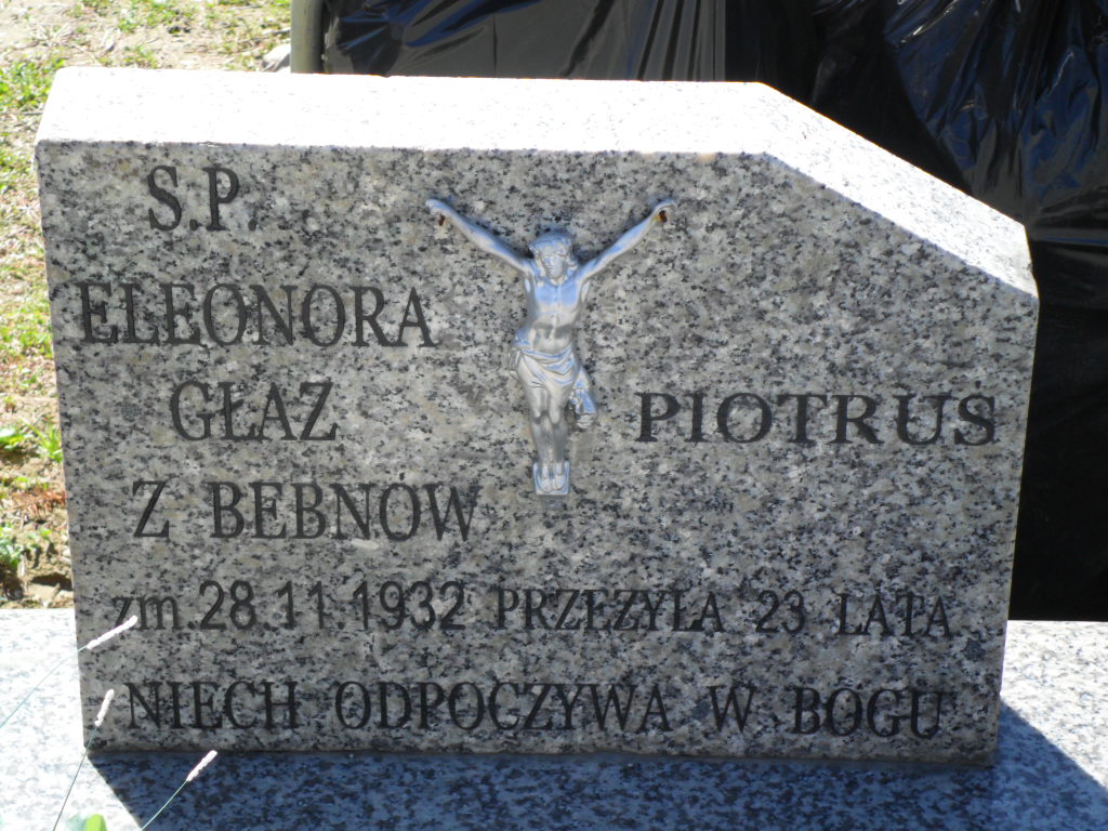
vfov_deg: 13.7
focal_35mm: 108
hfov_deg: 18.2
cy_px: 416
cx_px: 554
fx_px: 3457
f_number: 5
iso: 100
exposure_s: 1/180
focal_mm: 19.6
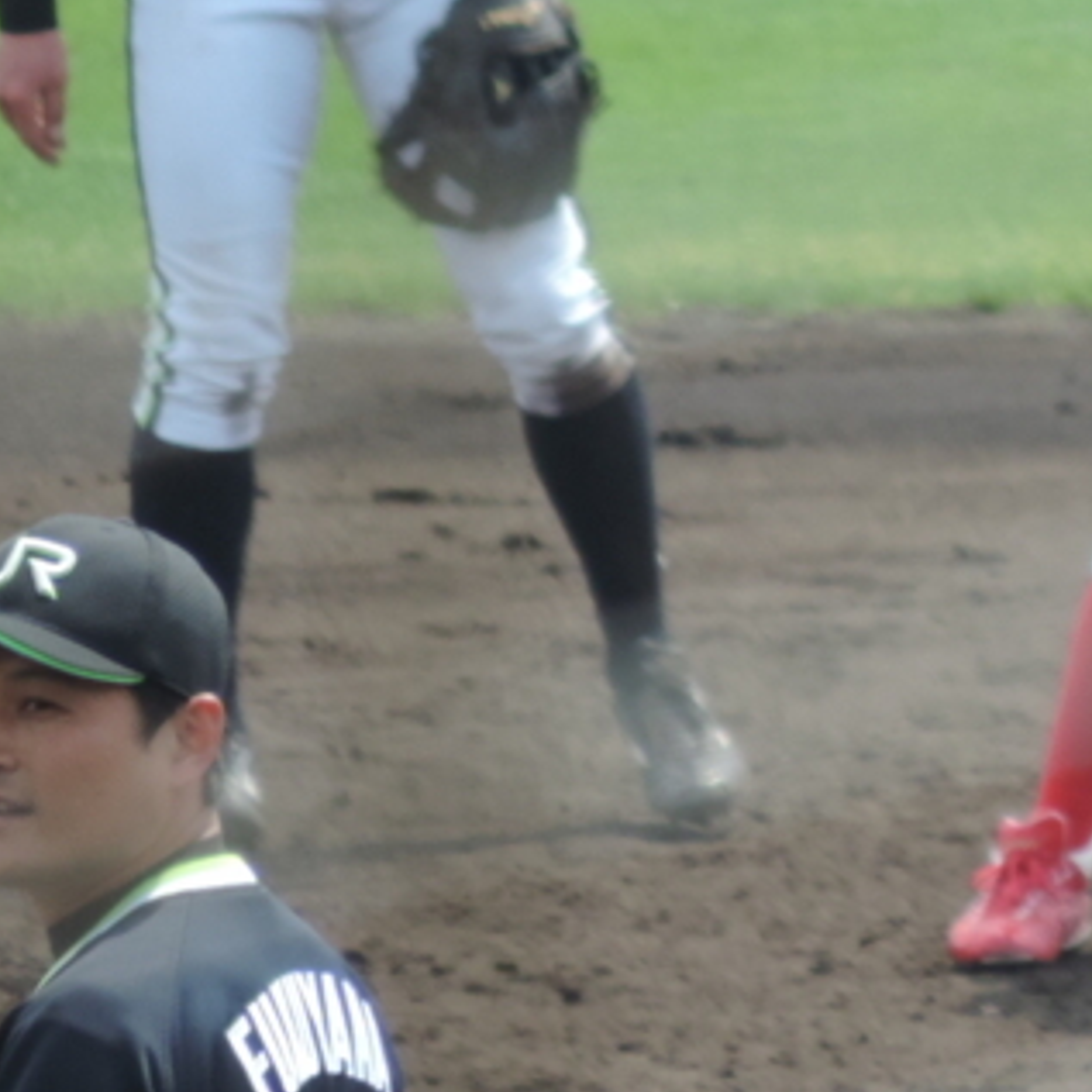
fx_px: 71702
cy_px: 62
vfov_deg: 0.9
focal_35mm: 2009
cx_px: 1323
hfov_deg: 0.9
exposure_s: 1/500
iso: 250
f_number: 5.5
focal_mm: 160.5
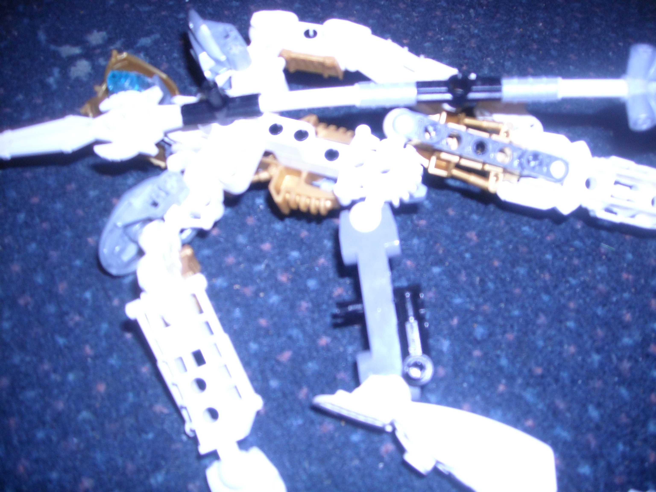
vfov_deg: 40.7
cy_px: 246
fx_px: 663
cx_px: 328
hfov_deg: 52.6
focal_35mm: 35
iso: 200
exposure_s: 1/60
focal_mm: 5.7
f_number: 2.8
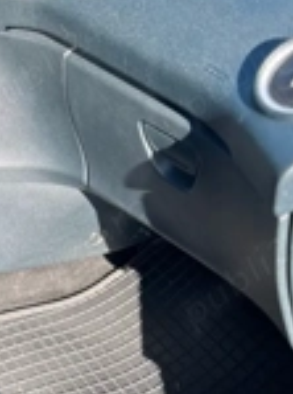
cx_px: -90
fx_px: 793
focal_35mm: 70
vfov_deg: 27.4
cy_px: 87
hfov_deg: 19.3
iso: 50
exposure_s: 1/581
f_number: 1.5
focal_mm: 5.7
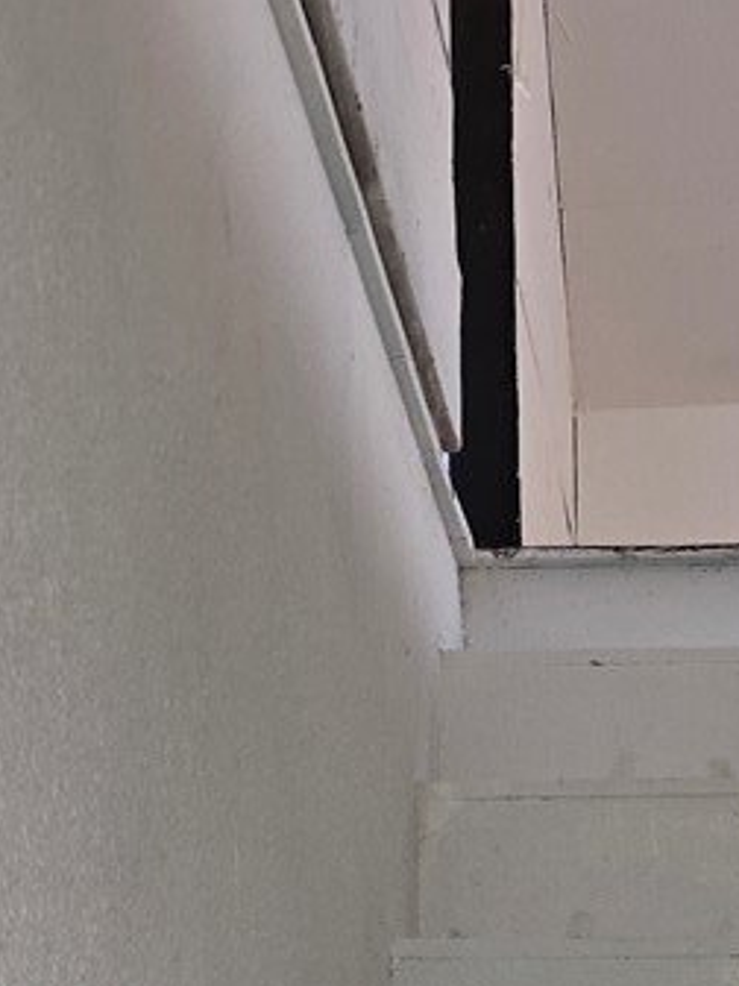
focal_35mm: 70
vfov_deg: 23.3
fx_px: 1993
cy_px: 1403
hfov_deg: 20.7
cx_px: 636
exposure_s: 1/60
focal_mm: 6.3
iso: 80
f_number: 1.7
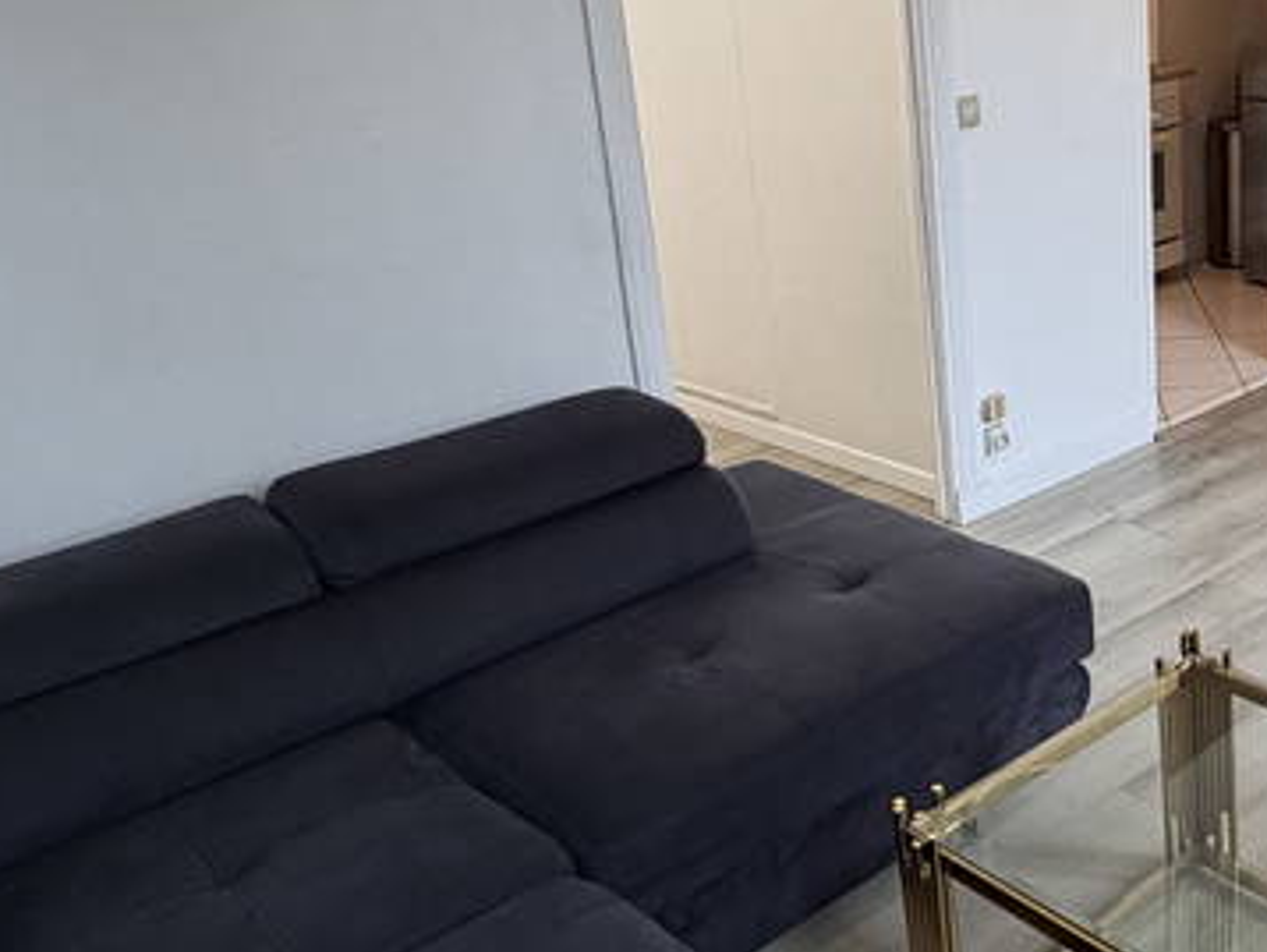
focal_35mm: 40
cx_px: 1090
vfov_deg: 35.8
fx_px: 1465
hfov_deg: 43.5
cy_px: 357
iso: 320
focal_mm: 2.22
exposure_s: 1/75
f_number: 2.2
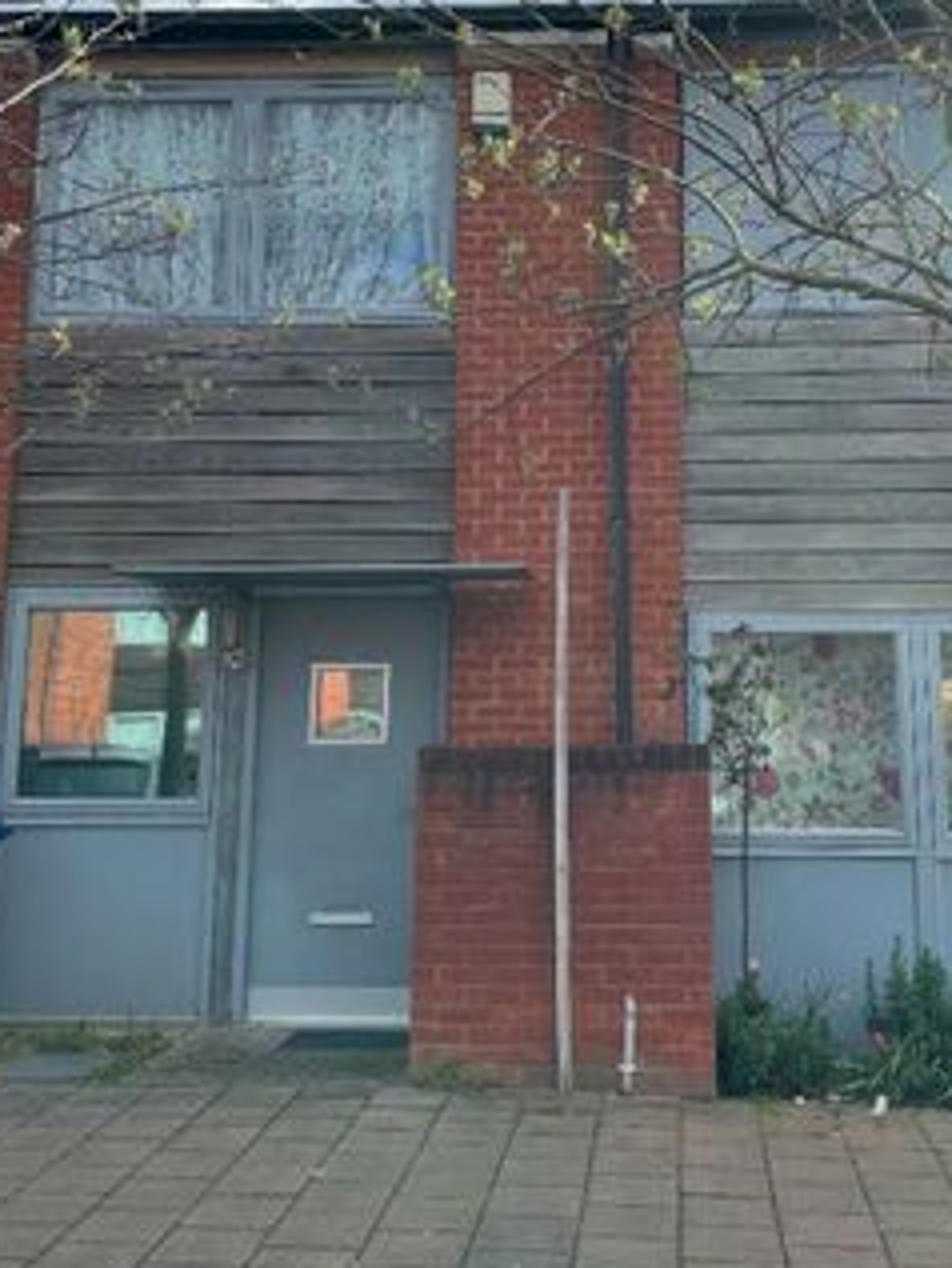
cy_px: 450
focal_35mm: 43
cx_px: 604
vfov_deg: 43.4
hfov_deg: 33.4
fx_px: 1576
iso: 32
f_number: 1.6
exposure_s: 1/2681
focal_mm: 4.2
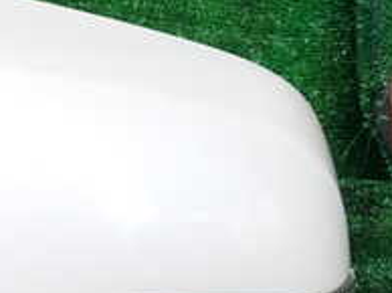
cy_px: 63
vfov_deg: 15.8
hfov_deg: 19.7
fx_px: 1052
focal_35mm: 93
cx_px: -91
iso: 100
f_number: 2.3
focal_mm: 5.4
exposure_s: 1/80
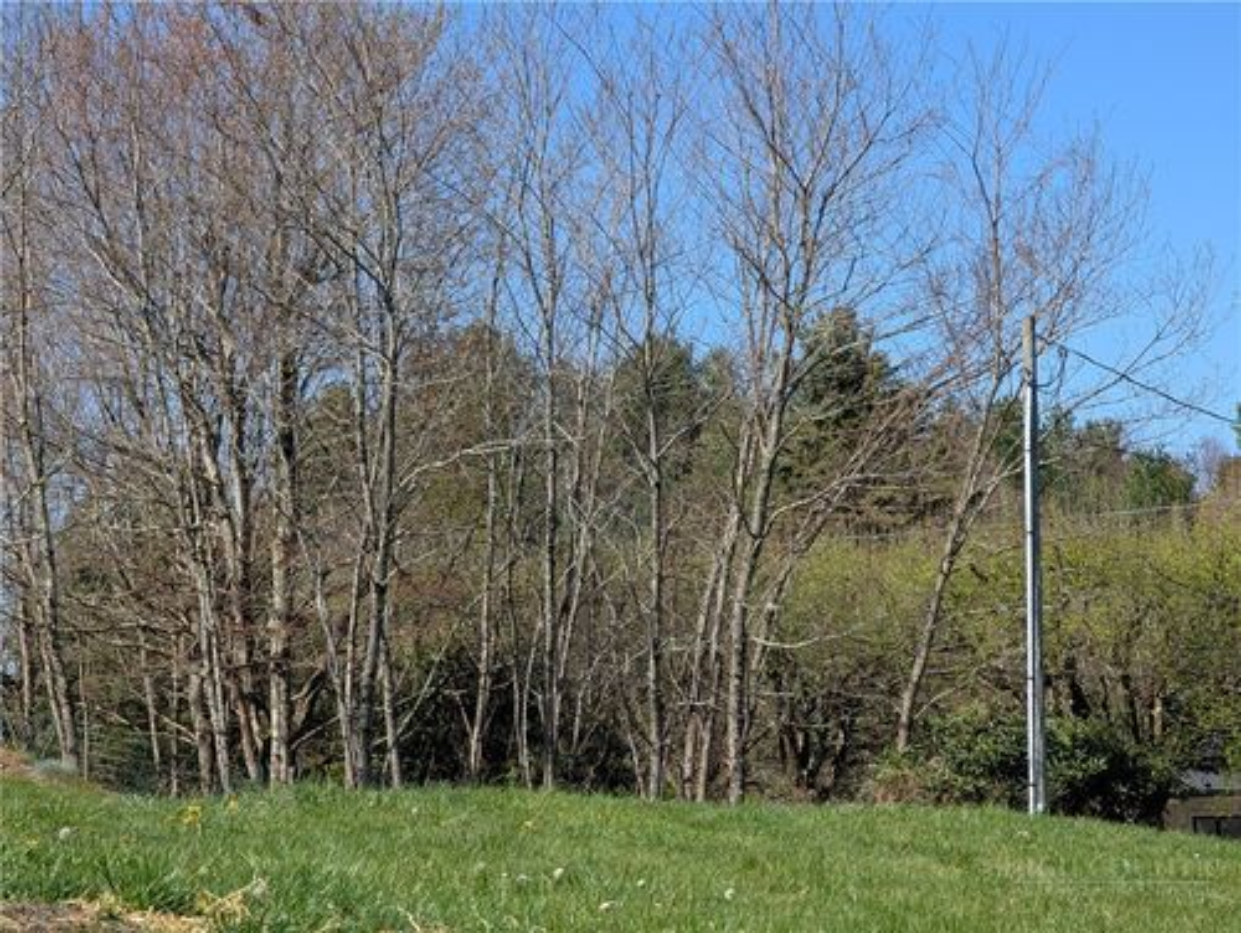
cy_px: 466
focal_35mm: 110
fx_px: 3947
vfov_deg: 13.5
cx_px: 620
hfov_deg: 17.9
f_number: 2.8
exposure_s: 1/702
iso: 49
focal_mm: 17.91
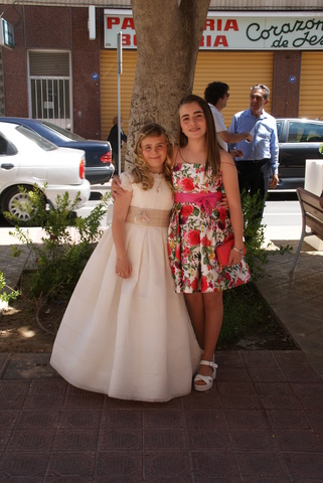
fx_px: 604
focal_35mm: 45
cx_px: 162
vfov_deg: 43.6
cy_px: 242
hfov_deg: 29.9
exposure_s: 1/60
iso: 100
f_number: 9
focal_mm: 30
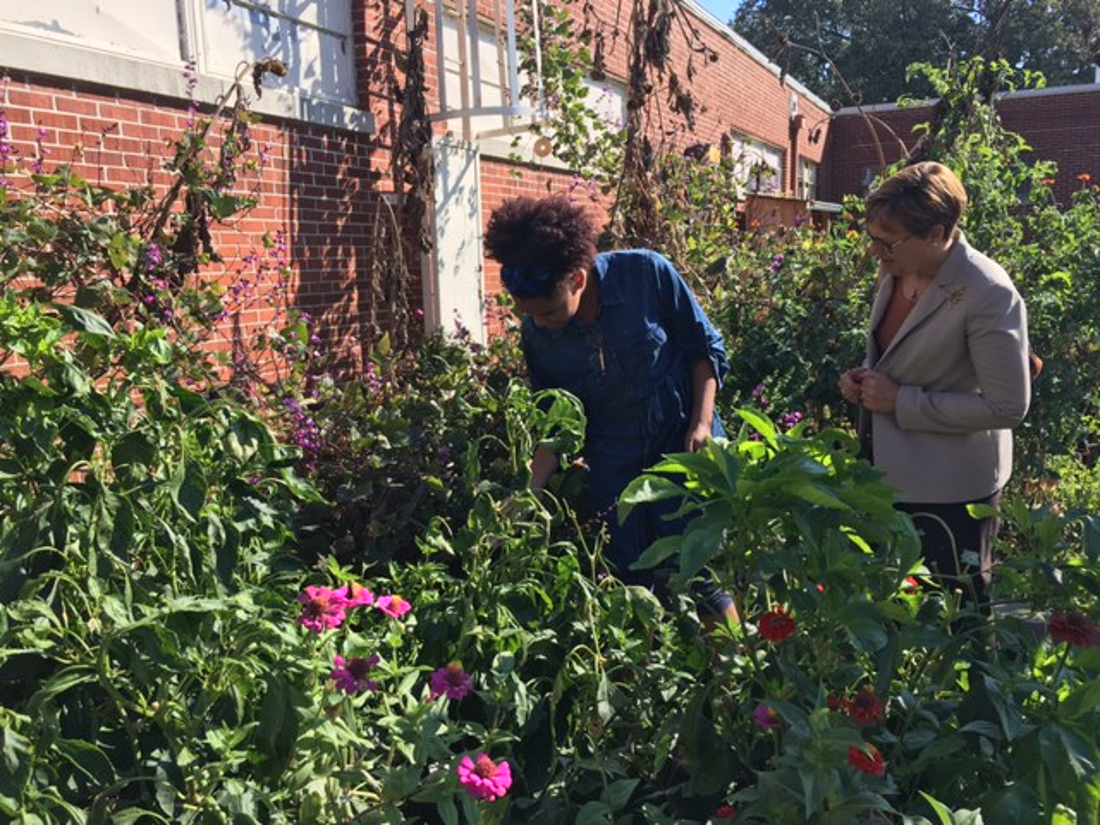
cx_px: 550
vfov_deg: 48.2
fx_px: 922
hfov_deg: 61.7
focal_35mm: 29
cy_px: 412
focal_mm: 4.15
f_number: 2.2
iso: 25
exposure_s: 1/739
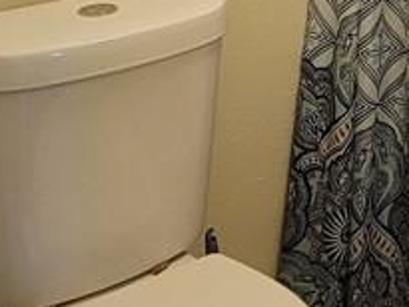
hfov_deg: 27.9
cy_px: -221
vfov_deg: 18.5
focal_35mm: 65
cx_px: 417
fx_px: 768
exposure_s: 1/30
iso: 320
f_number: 2.2
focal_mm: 2.2
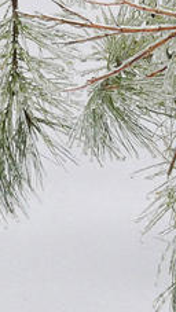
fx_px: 11445
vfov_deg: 1.6
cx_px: 169
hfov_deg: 0.9
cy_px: 48
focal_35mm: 1382
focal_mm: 300
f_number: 9
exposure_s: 1/640
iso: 1250
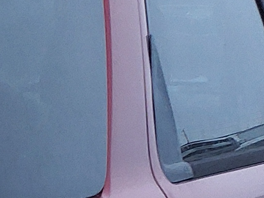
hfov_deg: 9.0
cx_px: -272
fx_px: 1579
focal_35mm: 207
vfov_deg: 6.9
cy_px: 410
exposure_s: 1/582
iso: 40
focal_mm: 3.58
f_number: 1.9
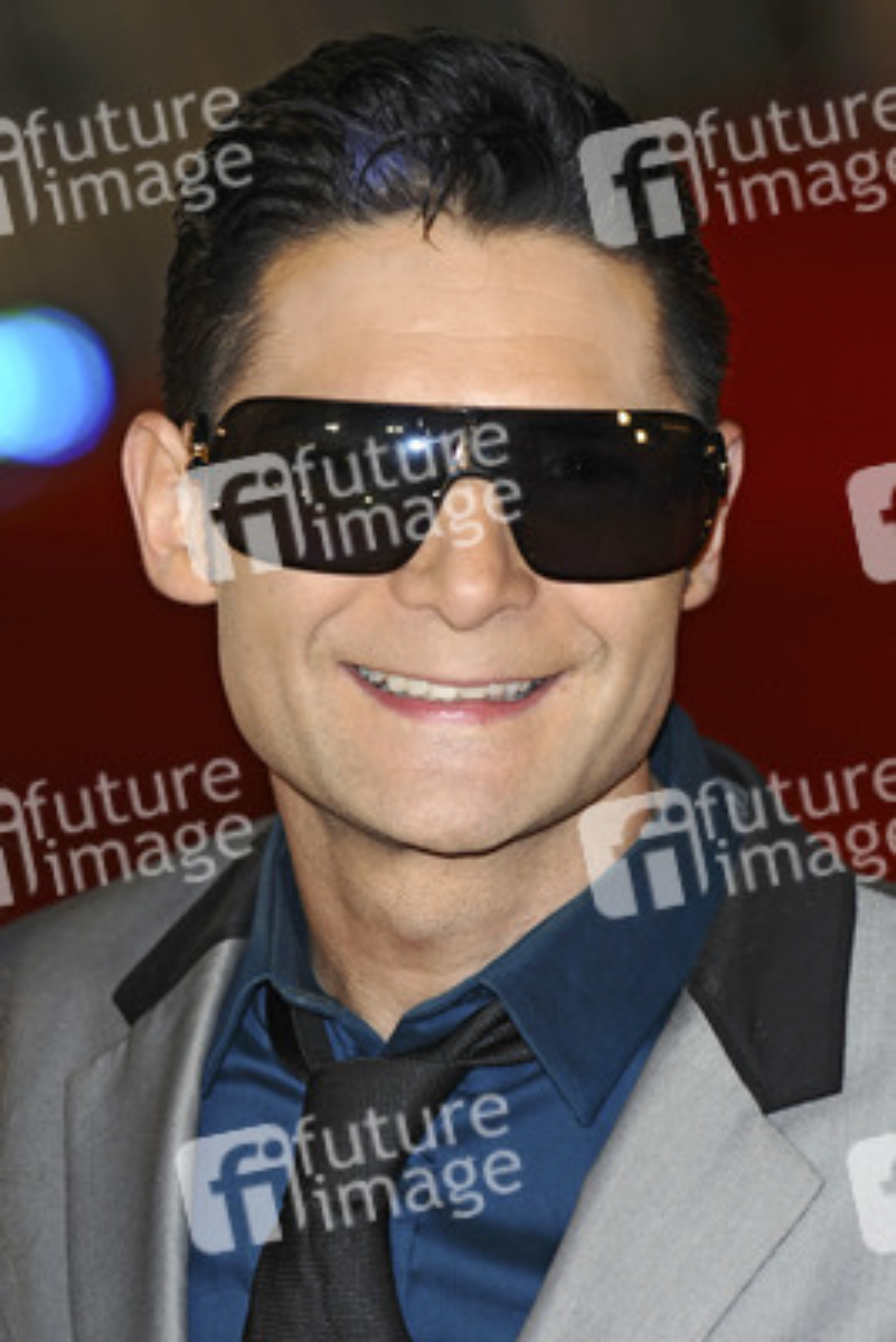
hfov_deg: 4.6
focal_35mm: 300
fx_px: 11189
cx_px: 448
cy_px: 671
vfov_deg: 6.9
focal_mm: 200
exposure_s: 1/200
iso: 320
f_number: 4.5
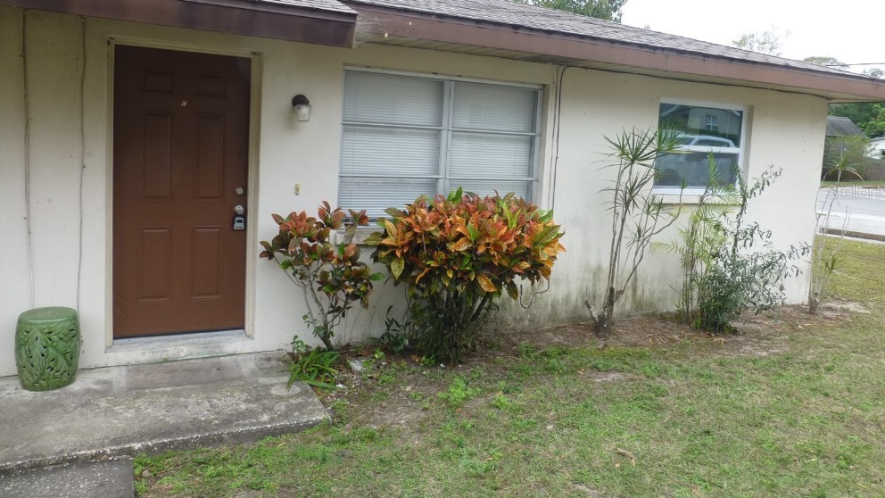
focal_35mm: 27
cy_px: 191
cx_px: 455
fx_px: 634
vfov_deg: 42.6
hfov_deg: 69.8
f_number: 4
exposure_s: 1/125
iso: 100
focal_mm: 4.3
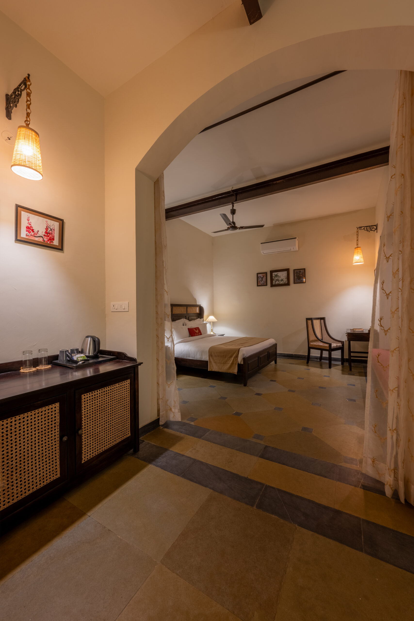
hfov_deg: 81.2
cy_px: 310
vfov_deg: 104.3
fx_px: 241
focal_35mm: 14
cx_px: 207
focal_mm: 14
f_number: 11
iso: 160
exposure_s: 1/1.67
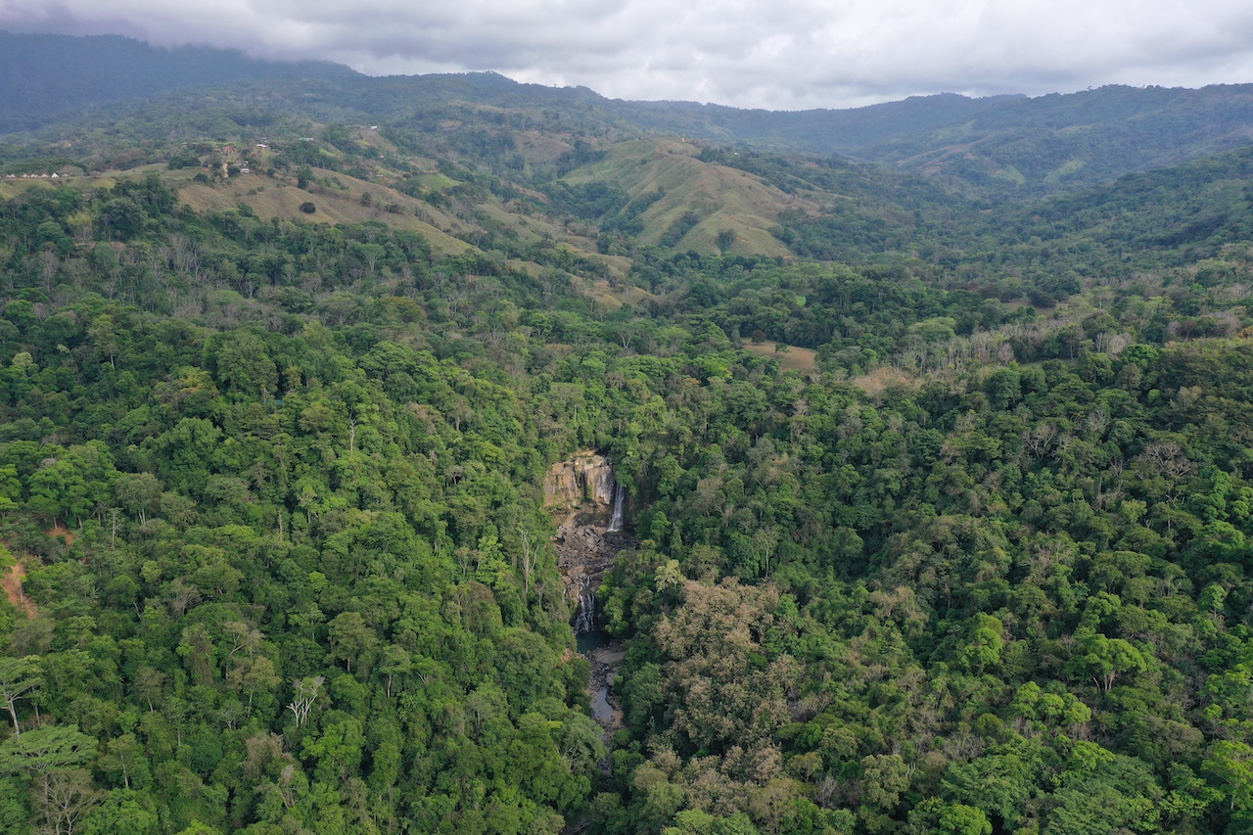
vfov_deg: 46.4
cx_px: 626
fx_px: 974
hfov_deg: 65.5
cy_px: 418
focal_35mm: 28
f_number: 5
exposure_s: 1/320
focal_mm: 10.26
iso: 100
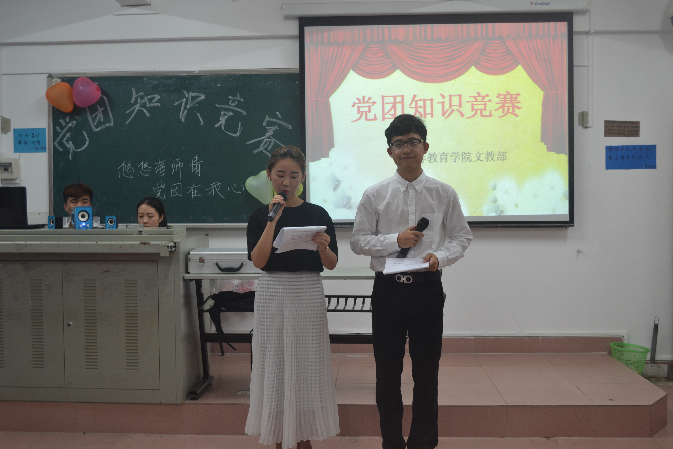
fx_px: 729
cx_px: 336
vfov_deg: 34.2
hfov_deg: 49.6
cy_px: 224
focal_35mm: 39
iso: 450
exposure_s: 1/15
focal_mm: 26
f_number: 4.2
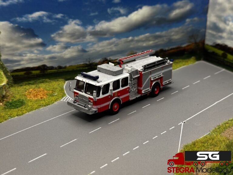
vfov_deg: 30.3
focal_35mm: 48
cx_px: 116
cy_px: 88
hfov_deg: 39.7
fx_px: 323
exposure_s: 1/282
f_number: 1.78
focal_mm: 6.76
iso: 64
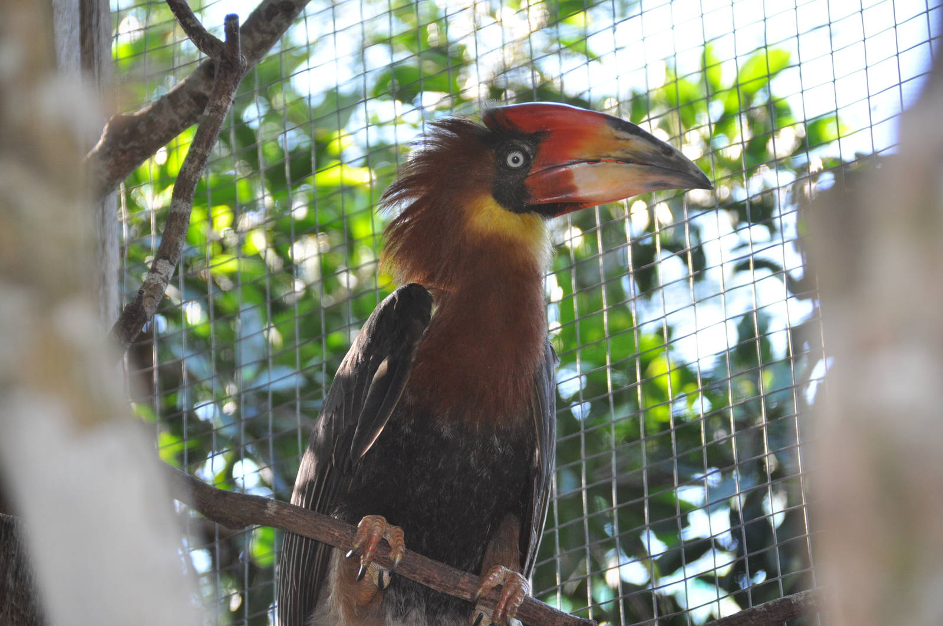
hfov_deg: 8.9
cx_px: 472
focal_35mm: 232
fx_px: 6083
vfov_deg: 5.9
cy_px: 313
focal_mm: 155
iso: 560
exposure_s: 1/125
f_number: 5.6
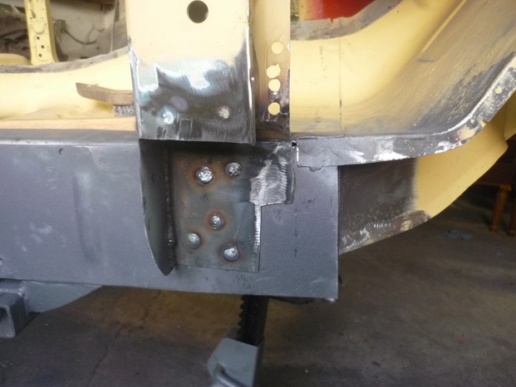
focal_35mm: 34
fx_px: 507
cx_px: 259
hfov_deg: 53.9
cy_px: 197
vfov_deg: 41.8
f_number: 2.8
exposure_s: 1/30
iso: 400
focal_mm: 5.5
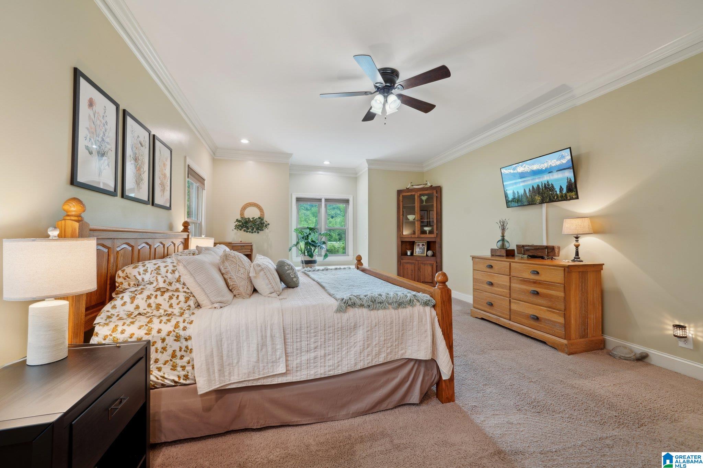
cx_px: 352
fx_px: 273
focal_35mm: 14
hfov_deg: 104.3
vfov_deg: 81.2
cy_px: 234
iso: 400
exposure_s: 1/10
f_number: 8
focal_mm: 14
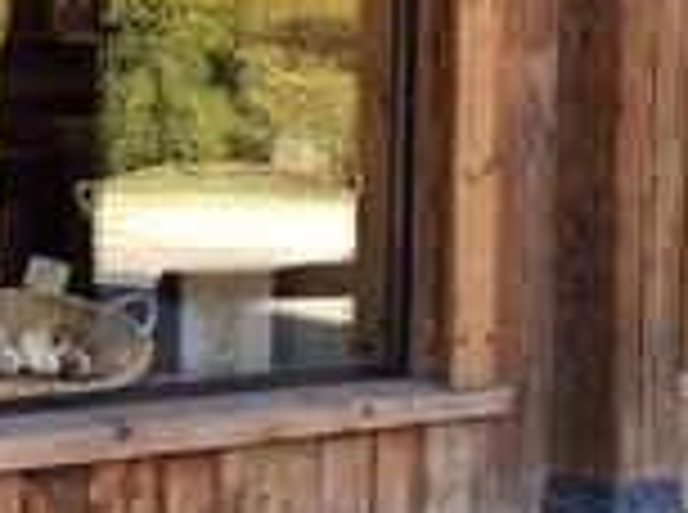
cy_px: -58
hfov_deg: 13.0
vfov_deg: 9.6
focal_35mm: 152
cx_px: 198
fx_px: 3014
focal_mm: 4.15
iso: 25
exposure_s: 1/100
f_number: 2.2
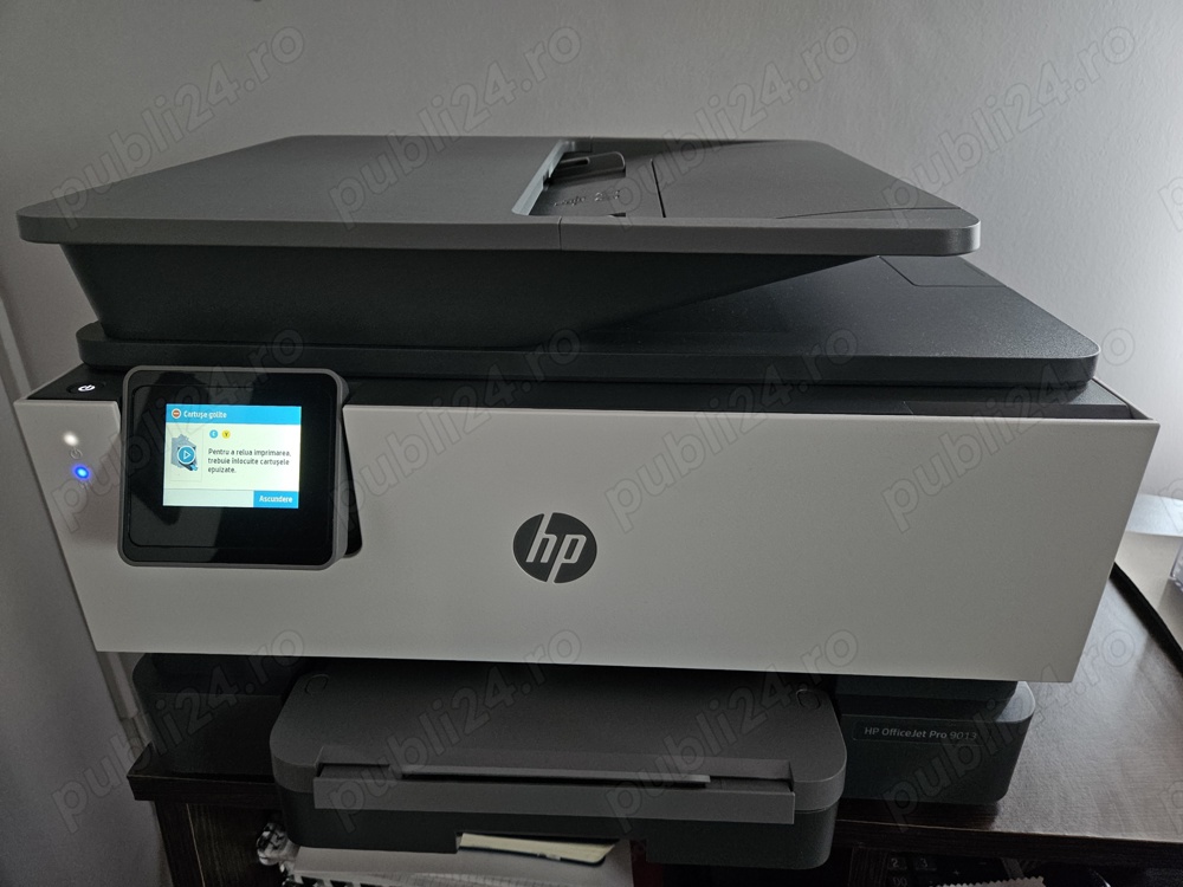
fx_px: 786
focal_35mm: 23
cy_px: 444
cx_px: 592
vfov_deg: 58.9
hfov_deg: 73.9
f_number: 1.8
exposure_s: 1/100
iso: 320
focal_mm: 5.4
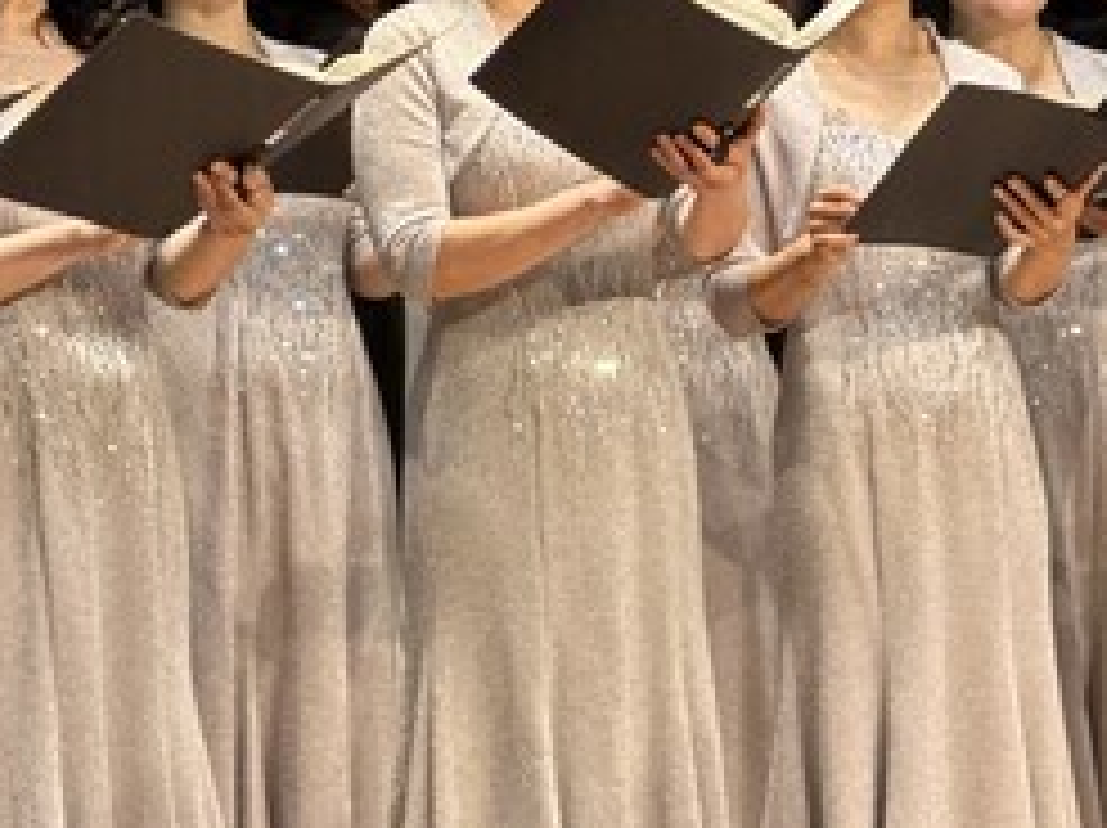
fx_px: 9361
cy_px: 108
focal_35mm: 293
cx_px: 648
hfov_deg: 6.8
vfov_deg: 5.1
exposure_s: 1/120
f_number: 2.8
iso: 200
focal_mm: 15.66
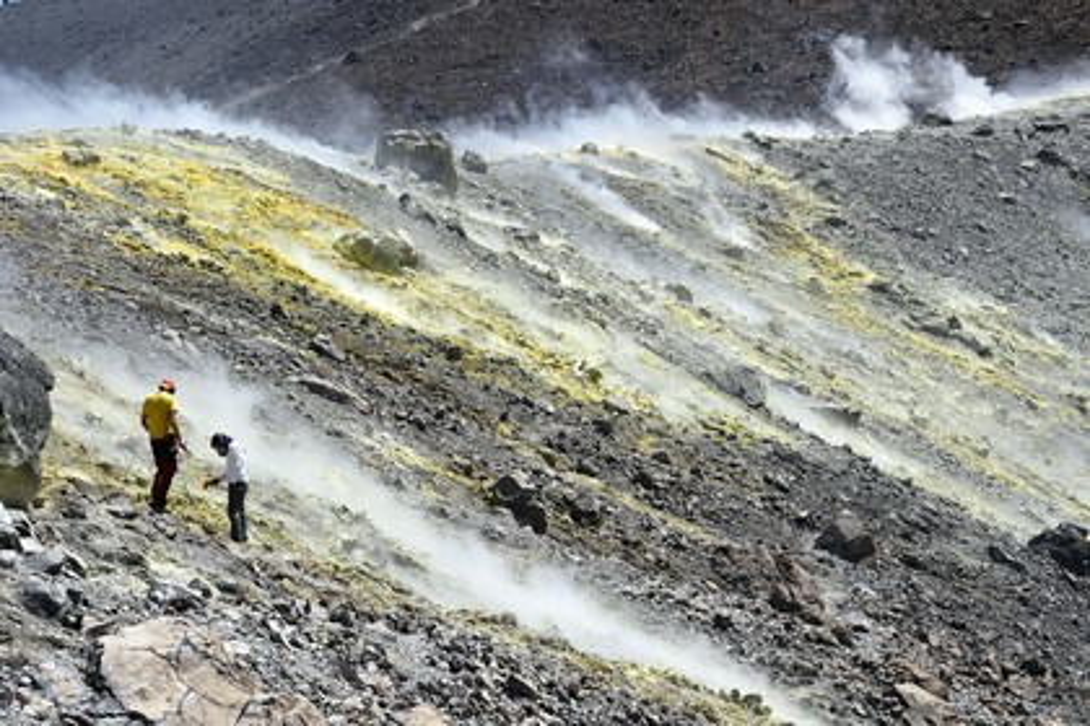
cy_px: 363
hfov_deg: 12.8
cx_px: 545
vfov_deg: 8.6
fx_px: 4844
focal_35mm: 160
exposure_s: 1/320
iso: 200
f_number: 14
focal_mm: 160
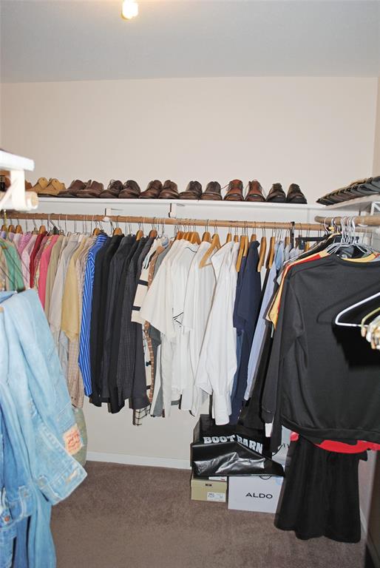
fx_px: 474
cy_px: 284
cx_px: 190
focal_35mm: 30
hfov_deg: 43.7
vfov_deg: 61.9
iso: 200
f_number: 3.8
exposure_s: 1/60
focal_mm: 20
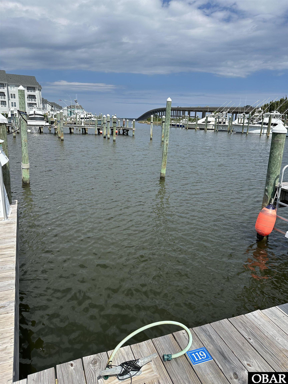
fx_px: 266
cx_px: 144
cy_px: 192
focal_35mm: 24
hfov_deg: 56.8
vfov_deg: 71.6
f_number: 1.78
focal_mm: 6.86
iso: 80
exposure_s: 1/5848
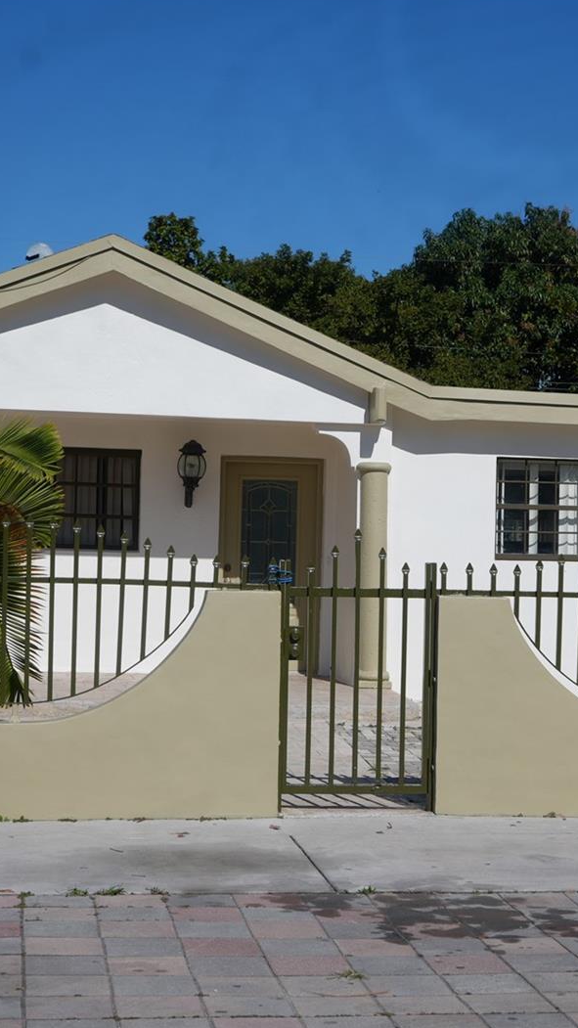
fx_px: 1826
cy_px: 512
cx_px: 371
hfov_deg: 18.0
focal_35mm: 67
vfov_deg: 31.4
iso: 80
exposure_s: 1/1500
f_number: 5.6
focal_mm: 42
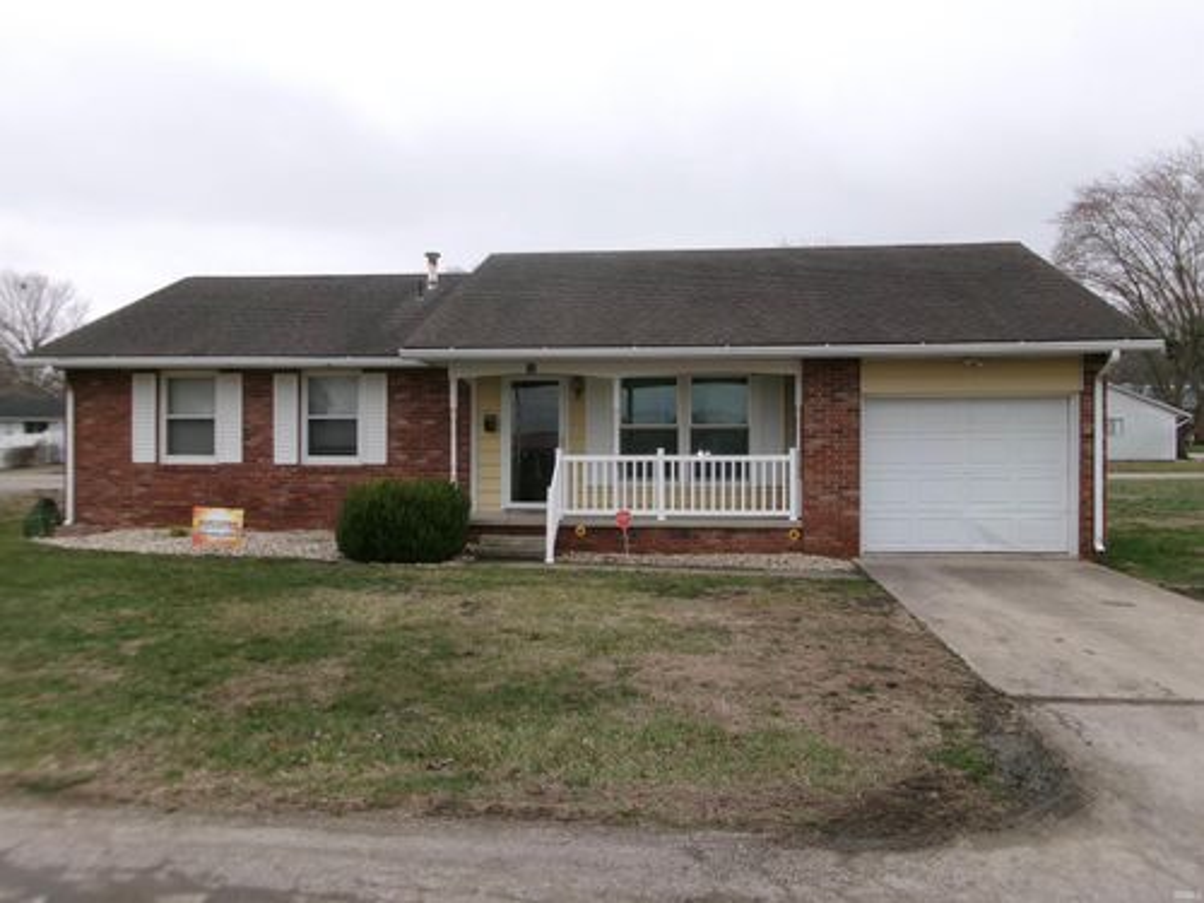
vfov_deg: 49.7
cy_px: 452
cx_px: 602
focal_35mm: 28
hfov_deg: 63.4
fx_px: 974
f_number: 3.9
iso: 100
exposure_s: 1/240
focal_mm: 5.1
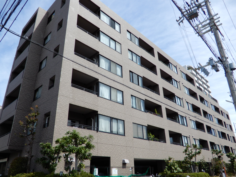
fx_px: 191
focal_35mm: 28
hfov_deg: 63.4
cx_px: 118
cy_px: 88
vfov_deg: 49.7
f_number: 3.5
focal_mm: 5
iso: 80
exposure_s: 1/800
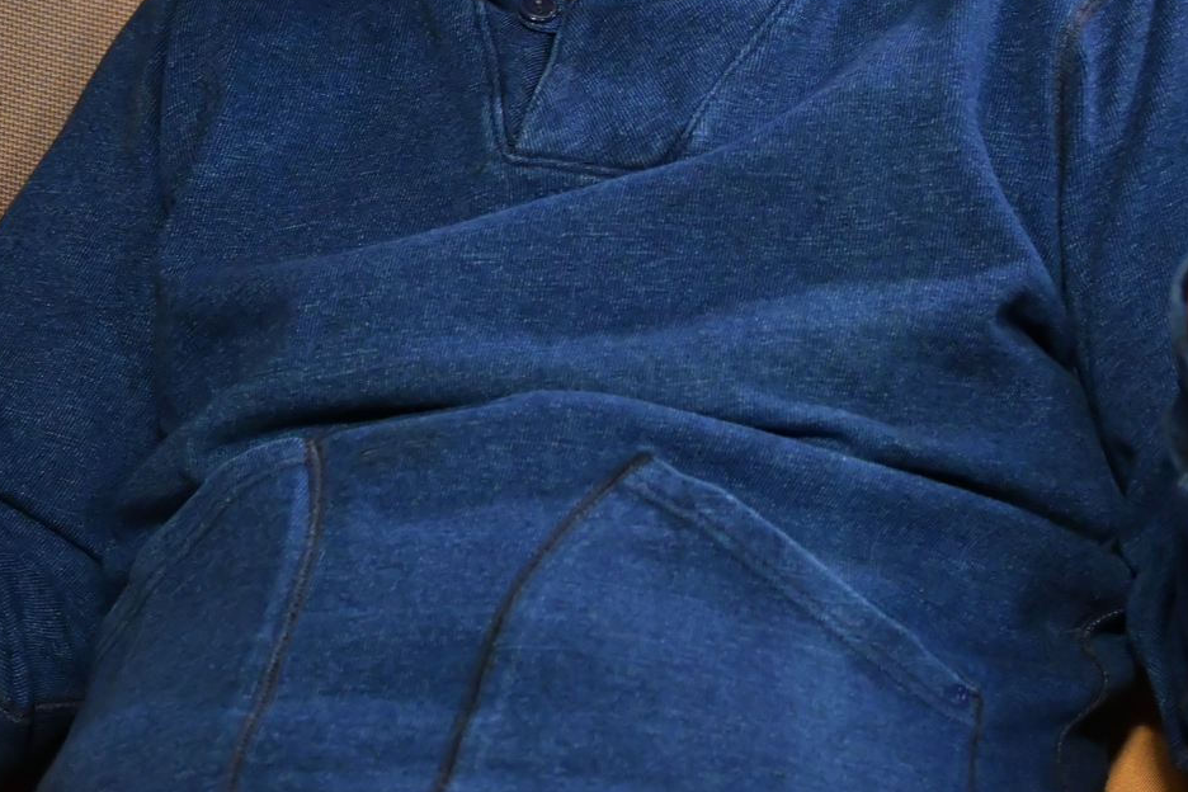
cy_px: -28
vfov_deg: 7.3
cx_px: 585
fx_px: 6171
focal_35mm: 187
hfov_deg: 11.0
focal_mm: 70
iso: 2500
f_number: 4.5
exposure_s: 1/250
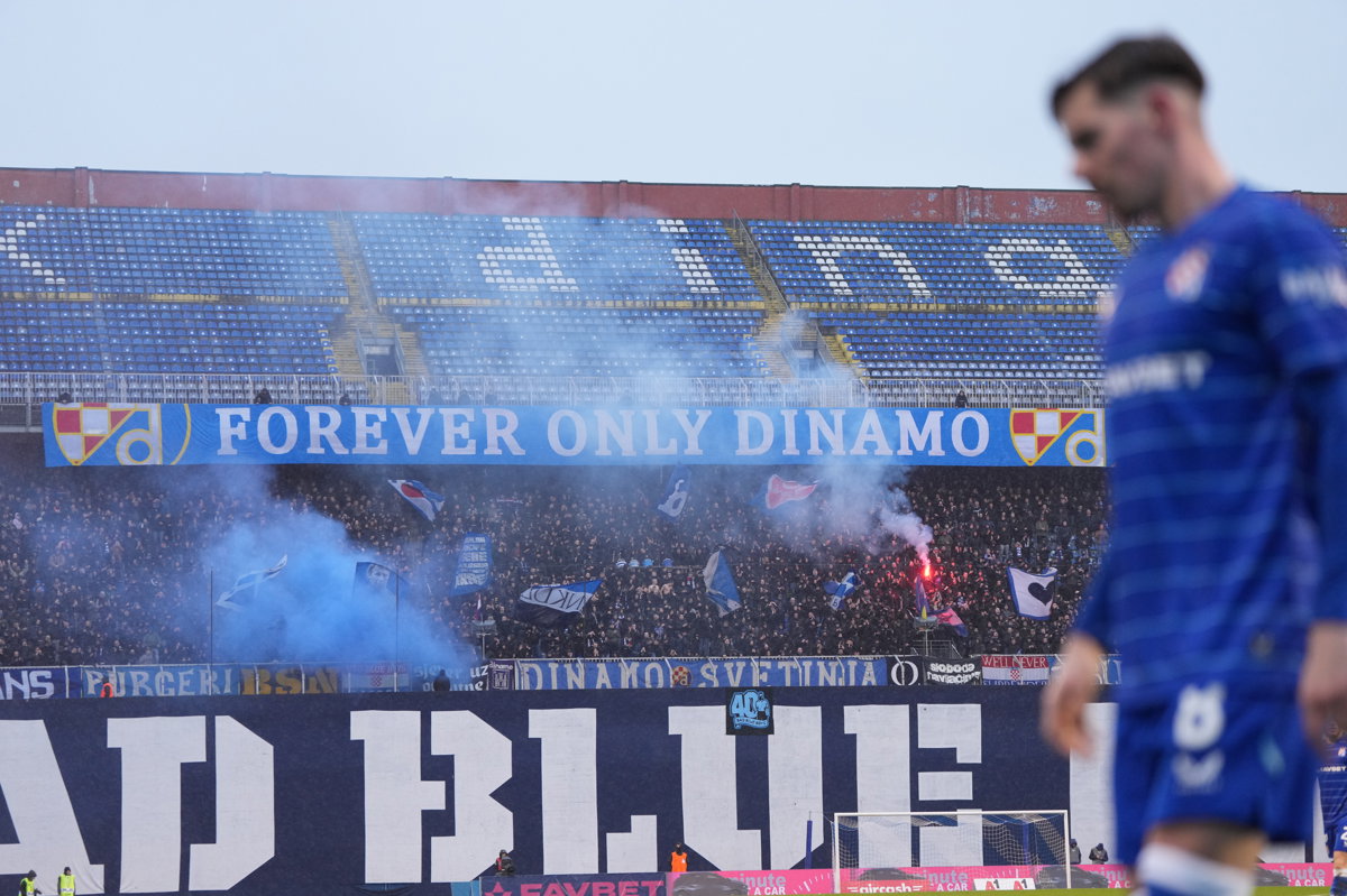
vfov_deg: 13.3
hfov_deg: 19.8
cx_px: 674
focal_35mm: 103
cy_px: 448
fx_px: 3852
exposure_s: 1/1250
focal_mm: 103
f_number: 2.8
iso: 2000
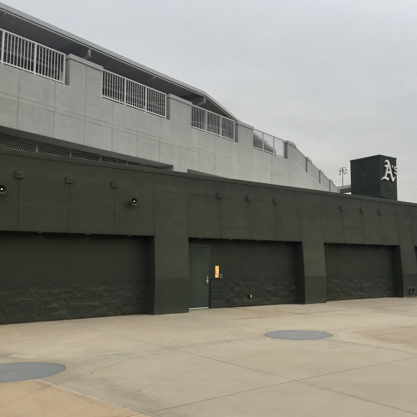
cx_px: 279
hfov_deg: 44.3
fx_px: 504
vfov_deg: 44.9
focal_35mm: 37
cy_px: 208
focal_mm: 4.15
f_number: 2.2
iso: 32
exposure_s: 1/1364
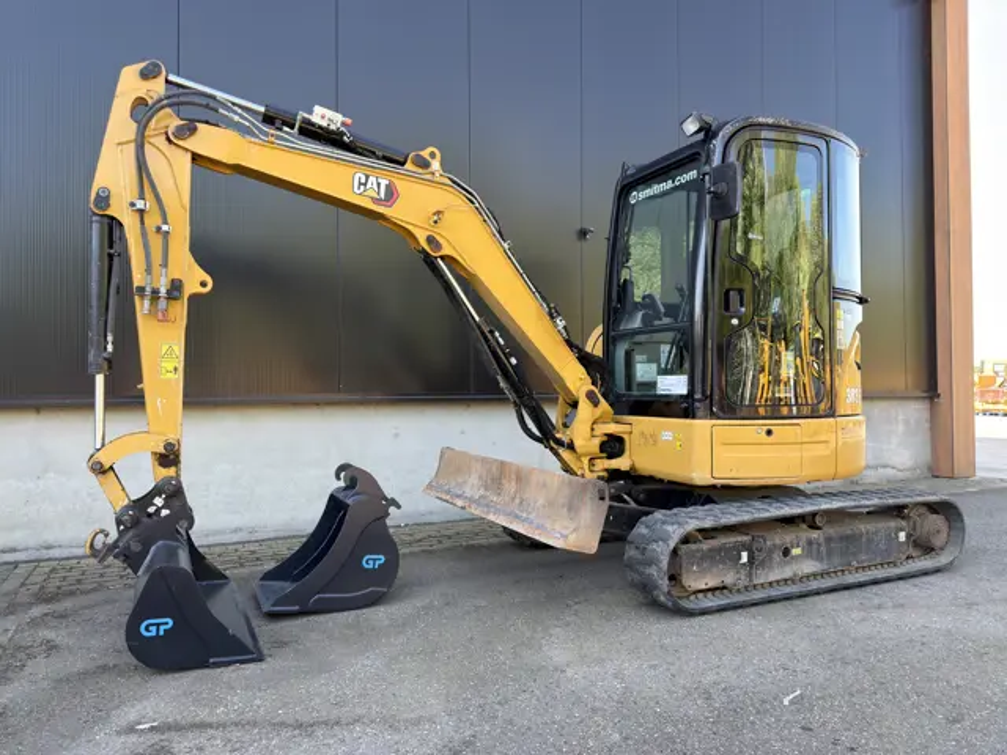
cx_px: 504
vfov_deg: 56.8
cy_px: 378
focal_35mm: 24
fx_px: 698
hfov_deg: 71.6
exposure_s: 1/291
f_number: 1.78
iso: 80
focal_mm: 6.76
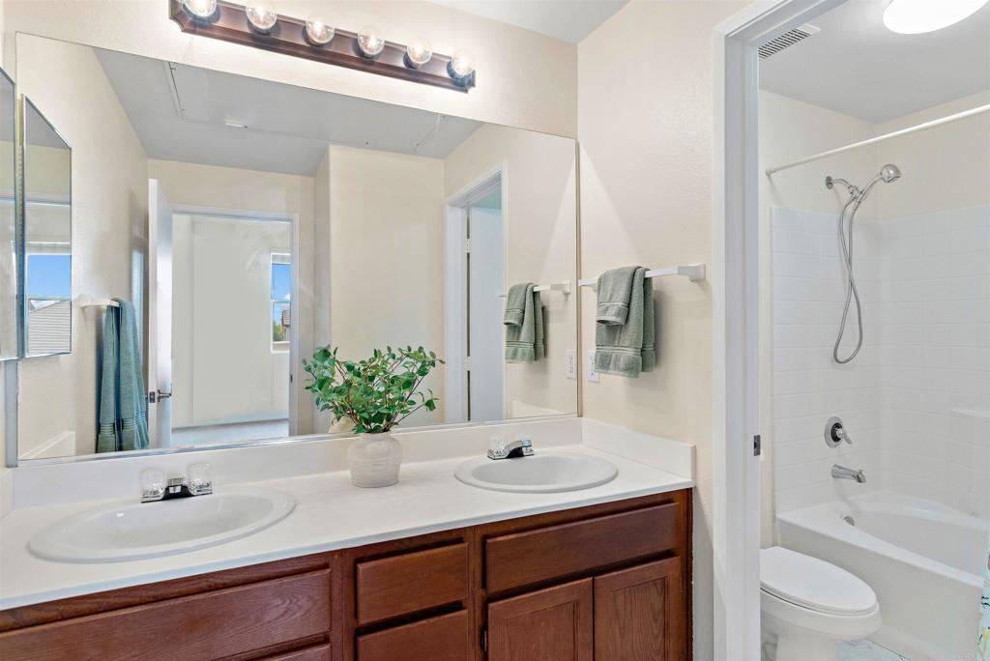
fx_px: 495
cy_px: 330
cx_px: 495
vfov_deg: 67.5
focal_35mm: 18
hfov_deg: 90.0
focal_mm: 18
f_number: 4
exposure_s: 1/15
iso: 500
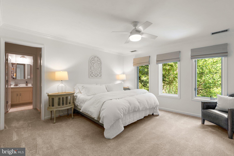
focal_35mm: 16
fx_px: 104
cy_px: 78
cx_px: 117
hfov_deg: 96.7
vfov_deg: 73.8
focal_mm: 16
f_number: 8
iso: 250
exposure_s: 1/6
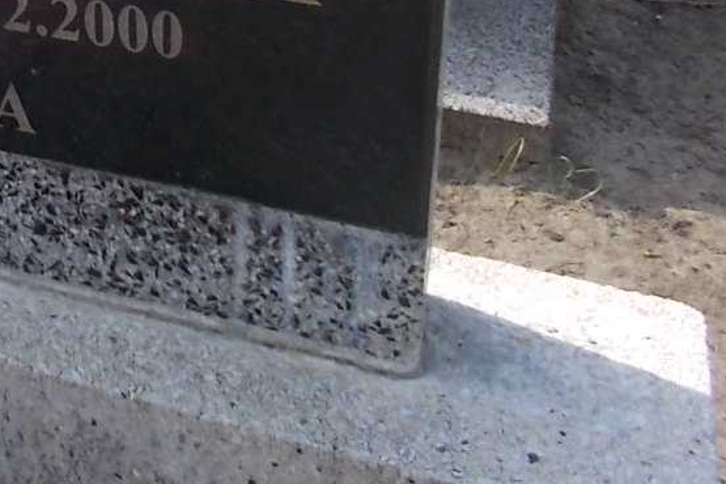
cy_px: -290
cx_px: -187
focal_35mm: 78
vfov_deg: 15.8
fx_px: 1573
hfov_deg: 23.4
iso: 80
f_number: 3.2
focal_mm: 4.6
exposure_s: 1/250
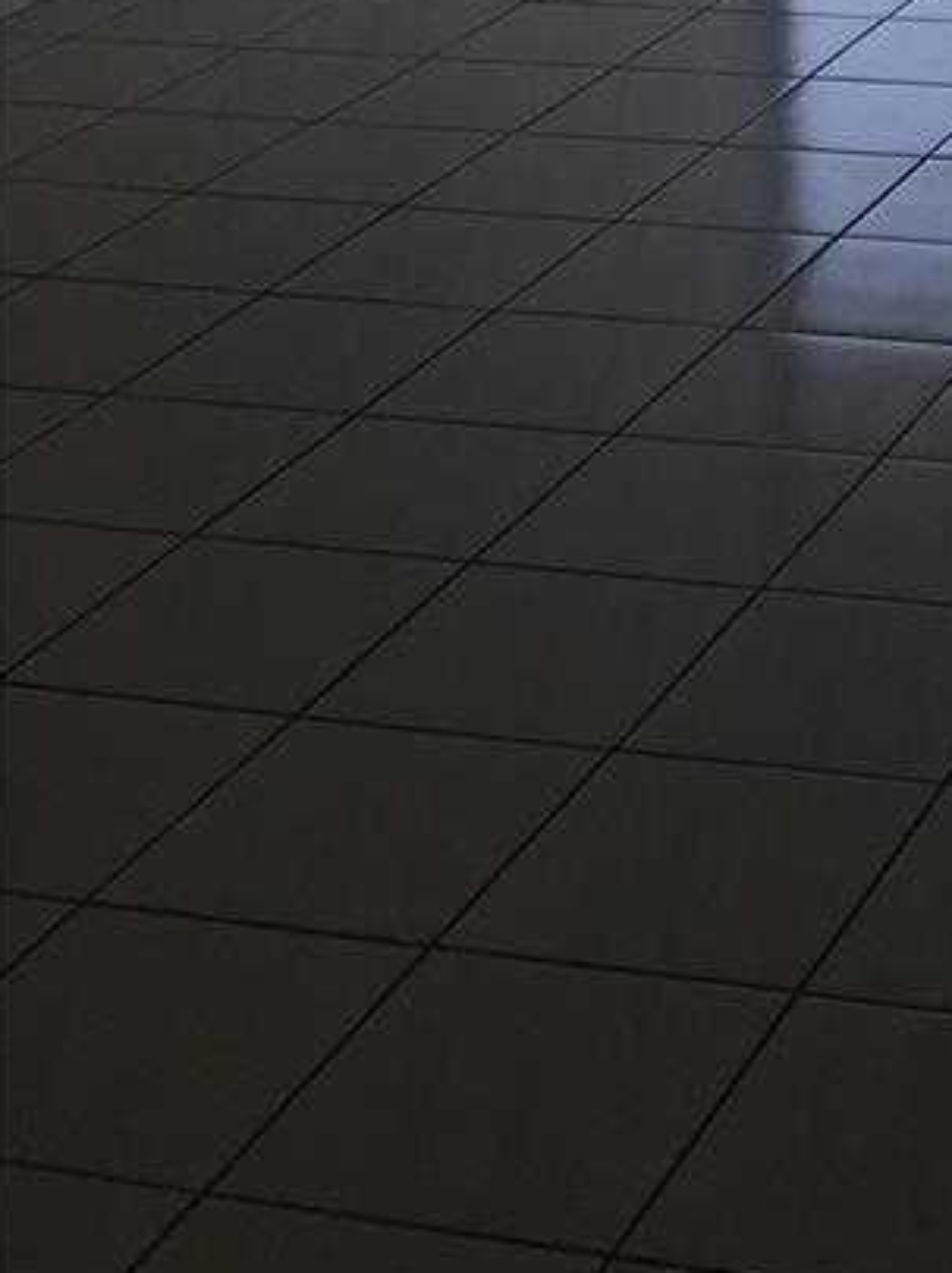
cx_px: 1401
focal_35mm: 86
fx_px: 3159
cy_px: -399
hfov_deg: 15.8
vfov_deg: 20.7
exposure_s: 1/561
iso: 25
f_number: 2.2
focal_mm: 4.15
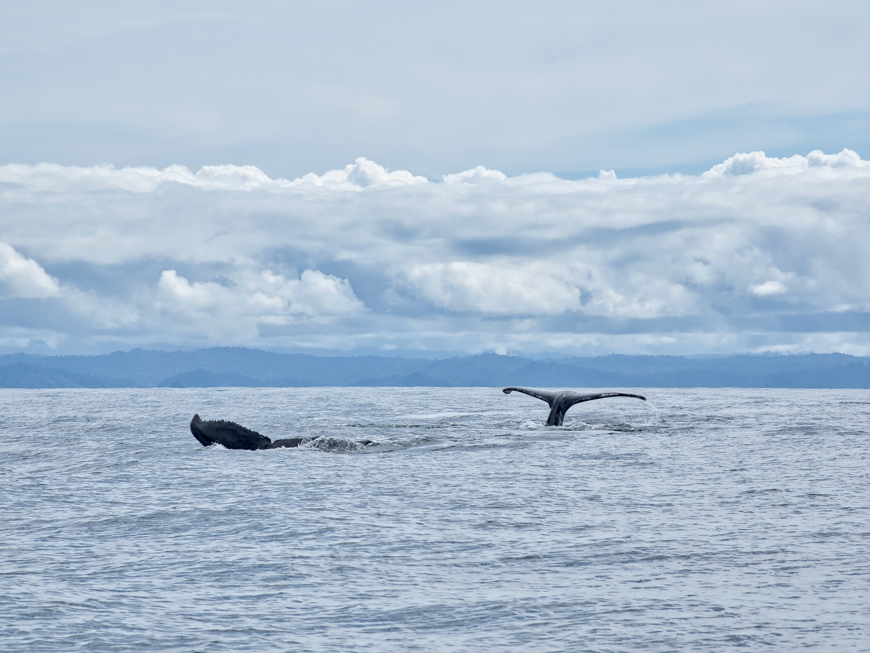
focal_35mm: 160
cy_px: 326
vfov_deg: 9.3
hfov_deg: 12.3
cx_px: 435
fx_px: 4021
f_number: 9
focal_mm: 80
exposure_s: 1/800
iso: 200
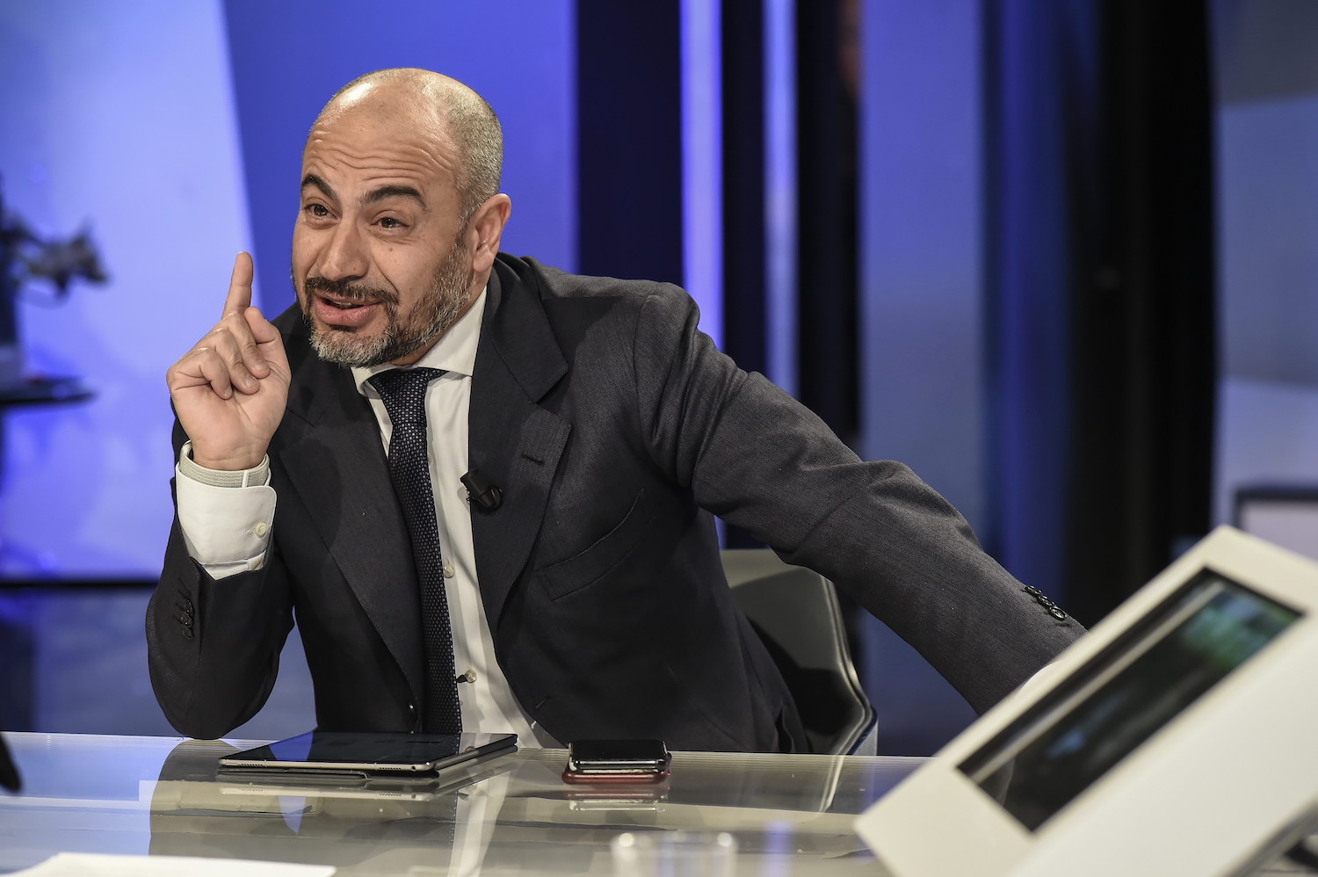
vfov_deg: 9.4
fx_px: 5305
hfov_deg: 14.2
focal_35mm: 145
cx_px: 659
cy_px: 438
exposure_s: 1/250
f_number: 5.6
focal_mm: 145
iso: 2000
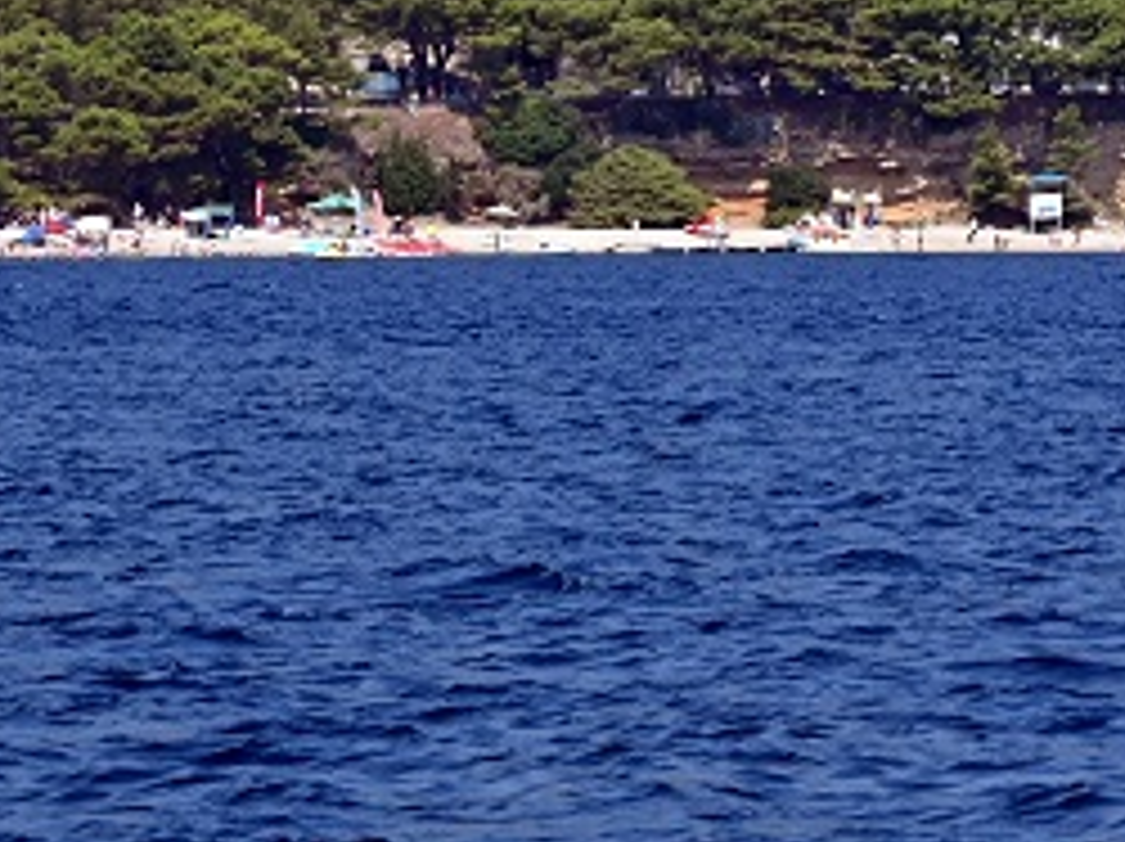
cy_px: -525
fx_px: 23150
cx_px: 2200
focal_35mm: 713
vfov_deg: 2.1
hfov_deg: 2.8
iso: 200
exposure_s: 1/200
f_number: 16
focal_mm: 185
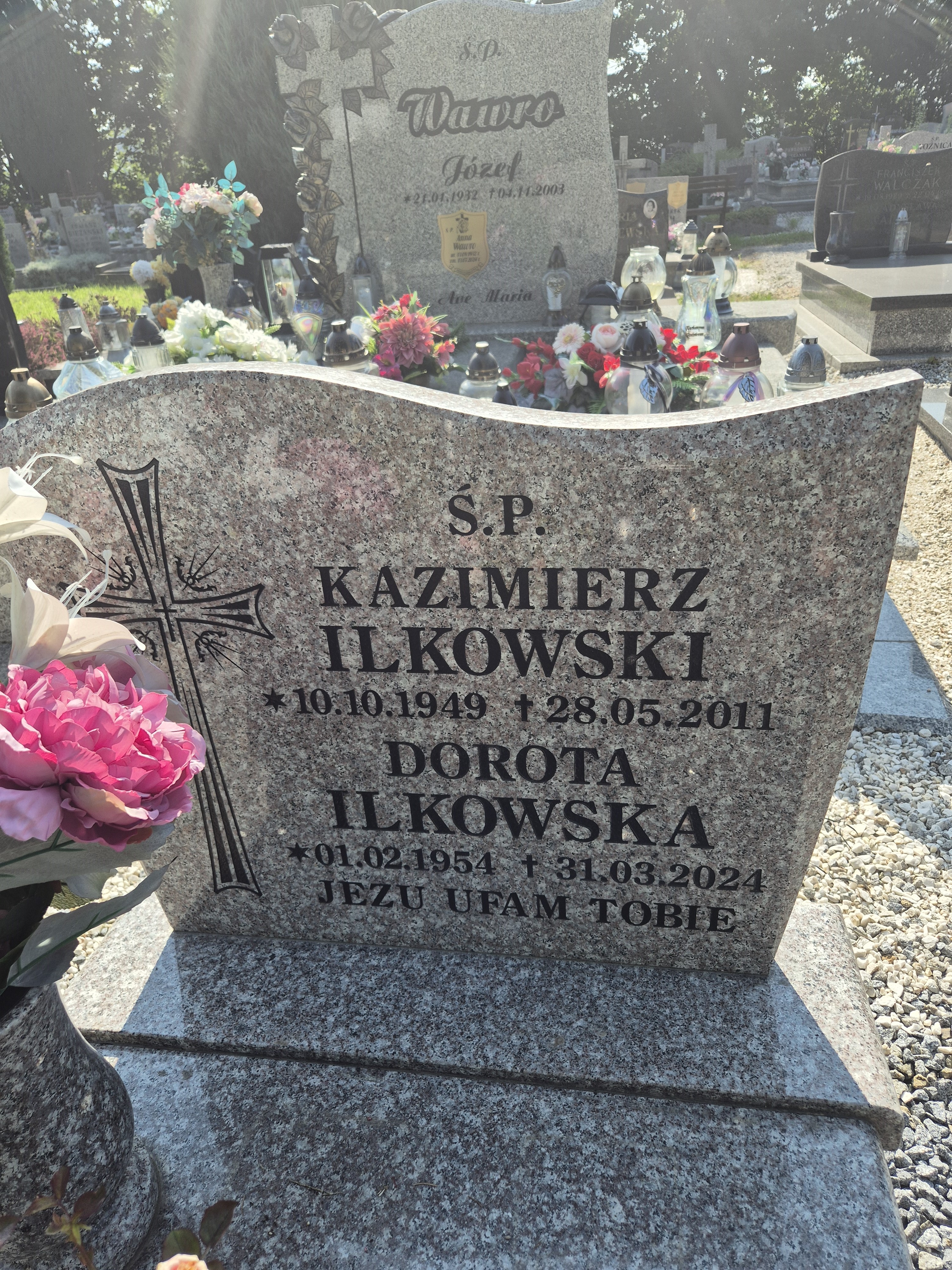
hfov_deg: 58.9
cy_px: 635
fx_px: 843
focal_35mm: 23
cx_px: 476
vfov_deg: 73.9
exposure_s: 1/876
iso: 25
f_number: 1.8
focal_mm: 5.4
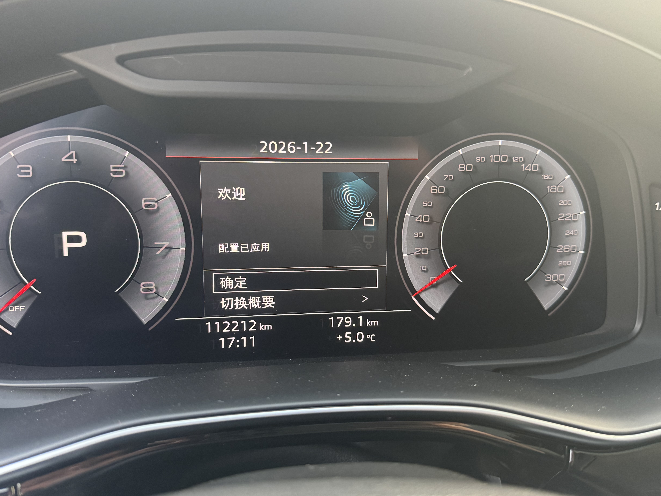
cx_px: 345
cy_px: 231
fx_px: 535
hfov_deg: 63.4
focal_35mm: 28
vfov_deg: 49.7
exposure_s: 1/57
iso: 400
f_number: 1.78
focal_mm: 6.76
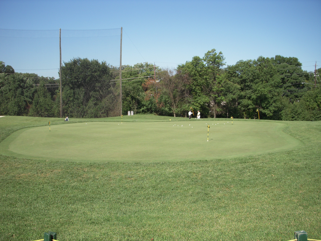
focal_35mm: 38
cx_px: 160
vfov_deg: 37.7
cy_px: 120
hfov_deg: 49.0
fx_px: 352
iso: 100
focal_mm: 6.3
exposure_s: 1/1000
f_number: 3.3
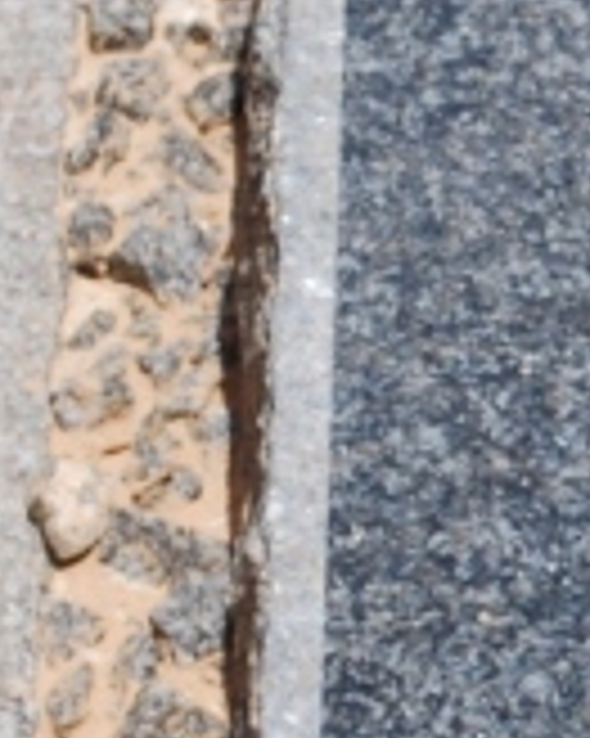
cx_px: 1959
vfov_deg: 4.0
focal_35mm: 485
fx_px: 10595
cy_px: 412
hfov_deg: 3.1
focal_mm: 55
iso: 100
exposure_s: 1/250
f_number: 8
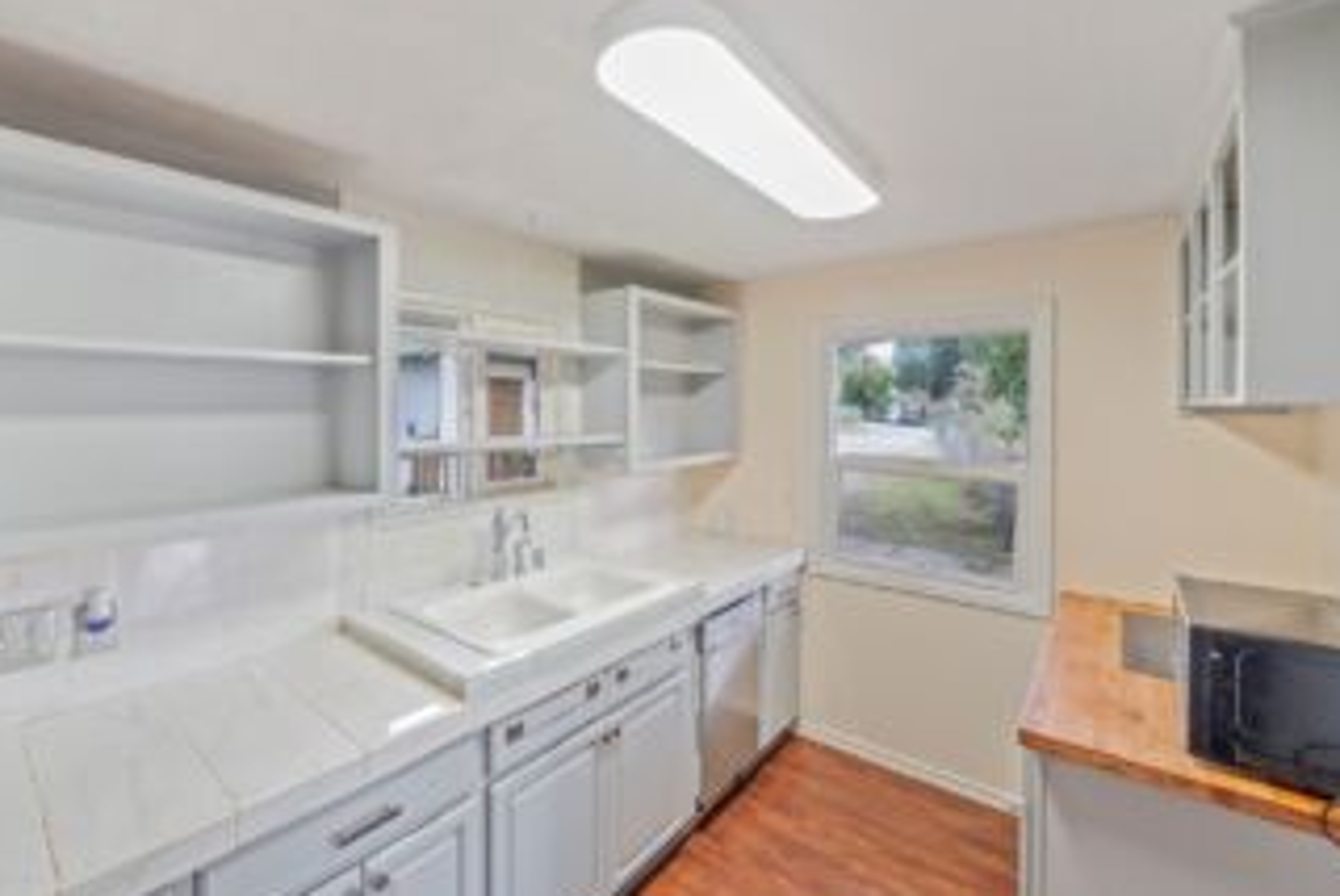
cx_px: 590
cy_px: 438
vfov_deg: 77.4
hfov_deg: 99.9
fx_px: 559
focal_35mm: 15
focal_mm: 12
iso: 800
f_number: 8
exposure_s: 1/30
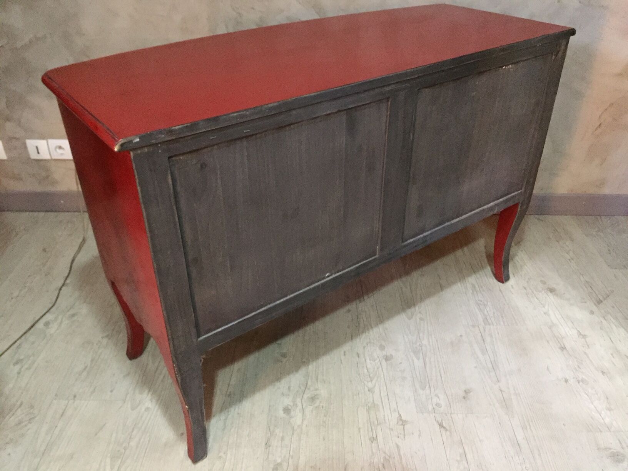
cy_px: 236
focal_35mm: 29
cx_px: 314
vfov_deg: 48.2
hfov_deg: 61.7
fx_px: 526
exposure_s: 1/17
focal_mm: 4.15
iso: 400
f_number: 2.2
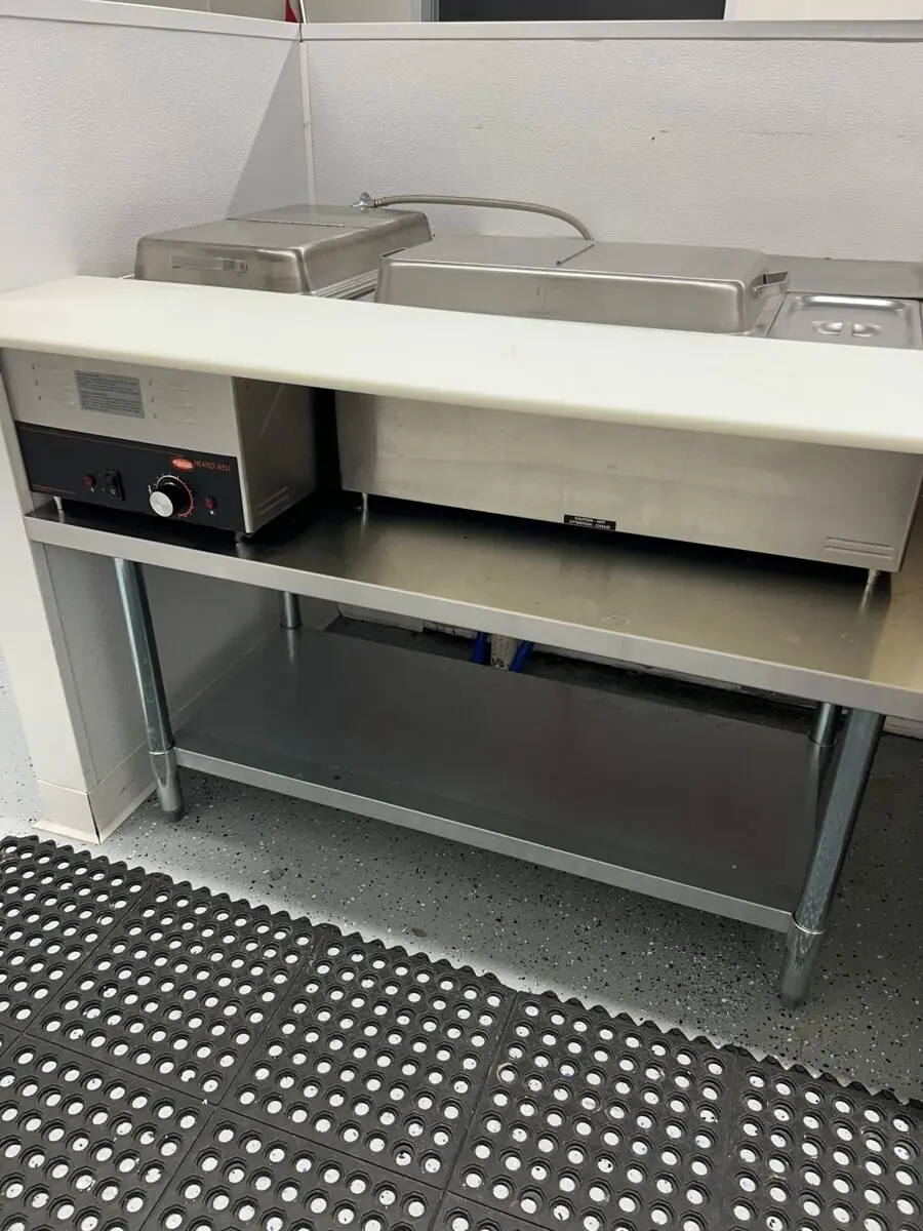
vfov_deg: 67.3
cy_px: 616
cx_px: 462
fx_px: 924
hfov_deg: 53.1
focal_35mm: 26
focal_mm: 5.7
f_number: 1.5
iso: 100
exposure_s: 1/120
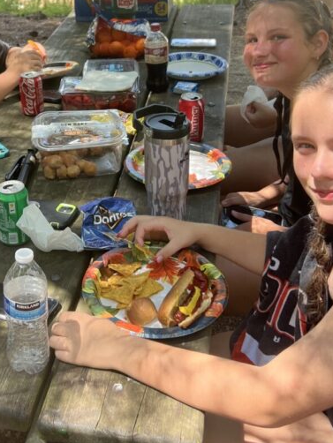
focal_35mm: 53
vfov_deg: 35.5
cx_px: 95
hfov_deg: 27.3
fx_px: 679
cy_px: 120
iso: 50
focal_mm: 5.7
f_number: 1.5
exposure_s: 1/421
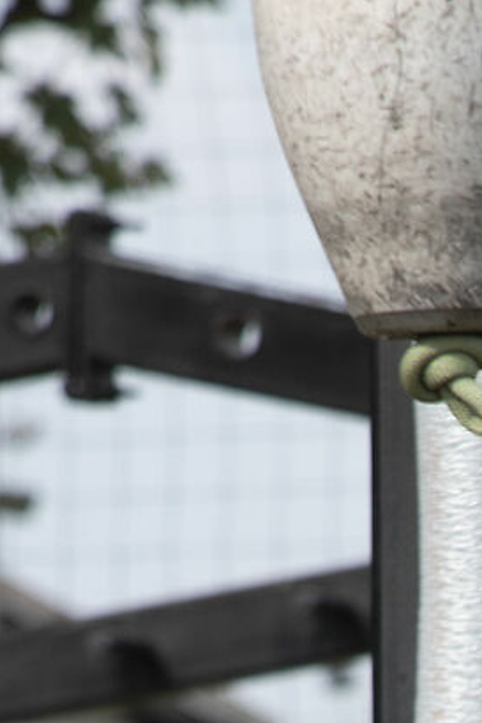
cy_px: 1734
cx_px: 1298
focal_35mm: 645
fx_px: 12942
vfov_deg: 3.2
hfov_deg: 2.1
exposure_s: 1/250
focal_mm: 110
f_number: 8
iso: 200
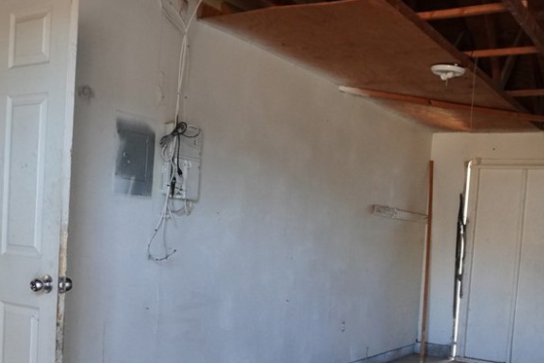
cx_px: 292
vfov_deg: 30.0
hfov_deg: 44.5
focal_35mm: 44
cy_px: 276
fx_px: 665
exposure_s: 1/160
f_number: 3.5
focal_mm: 16
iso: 2500
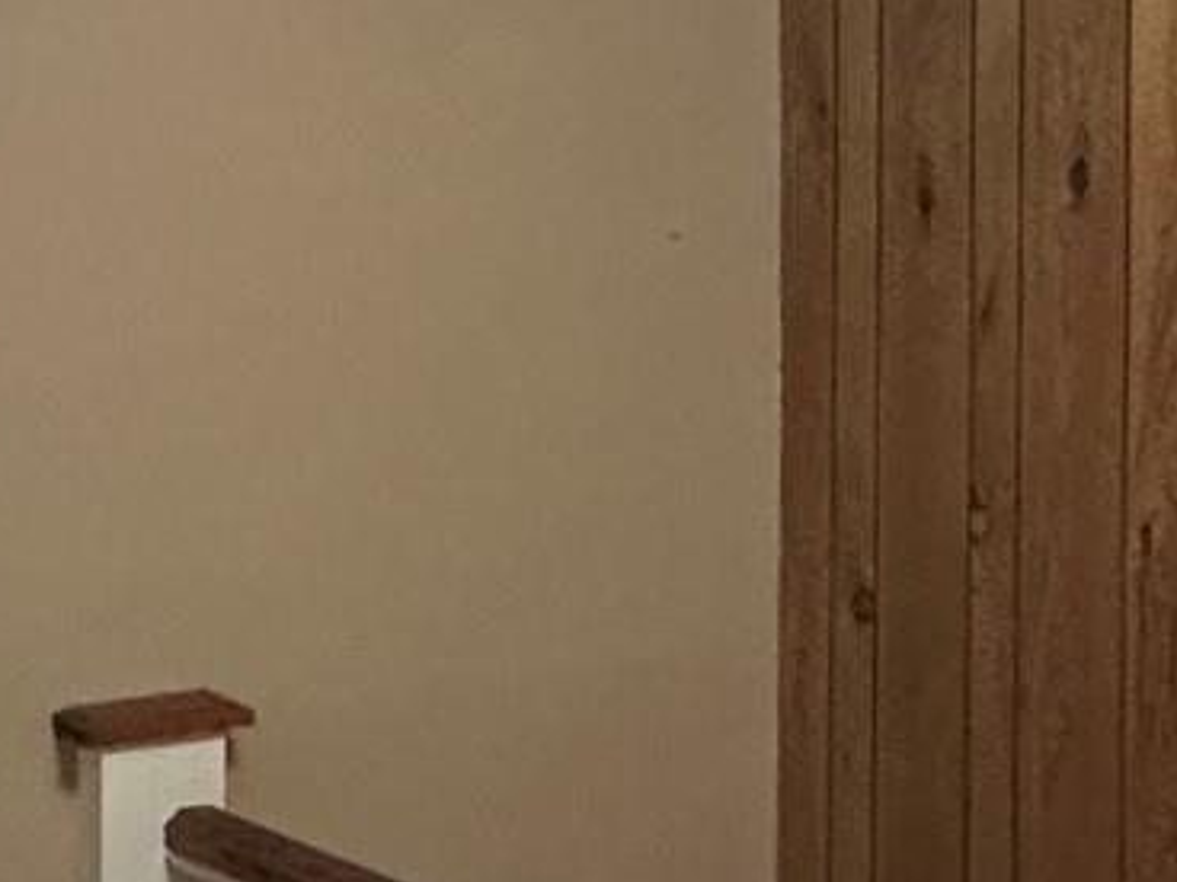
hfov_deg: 23.7
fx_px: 2652
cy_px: 249
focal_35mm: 78
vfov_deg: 18.8
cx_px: 1238
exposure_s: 1/60
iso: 500
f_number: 2.2
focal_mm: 2.22
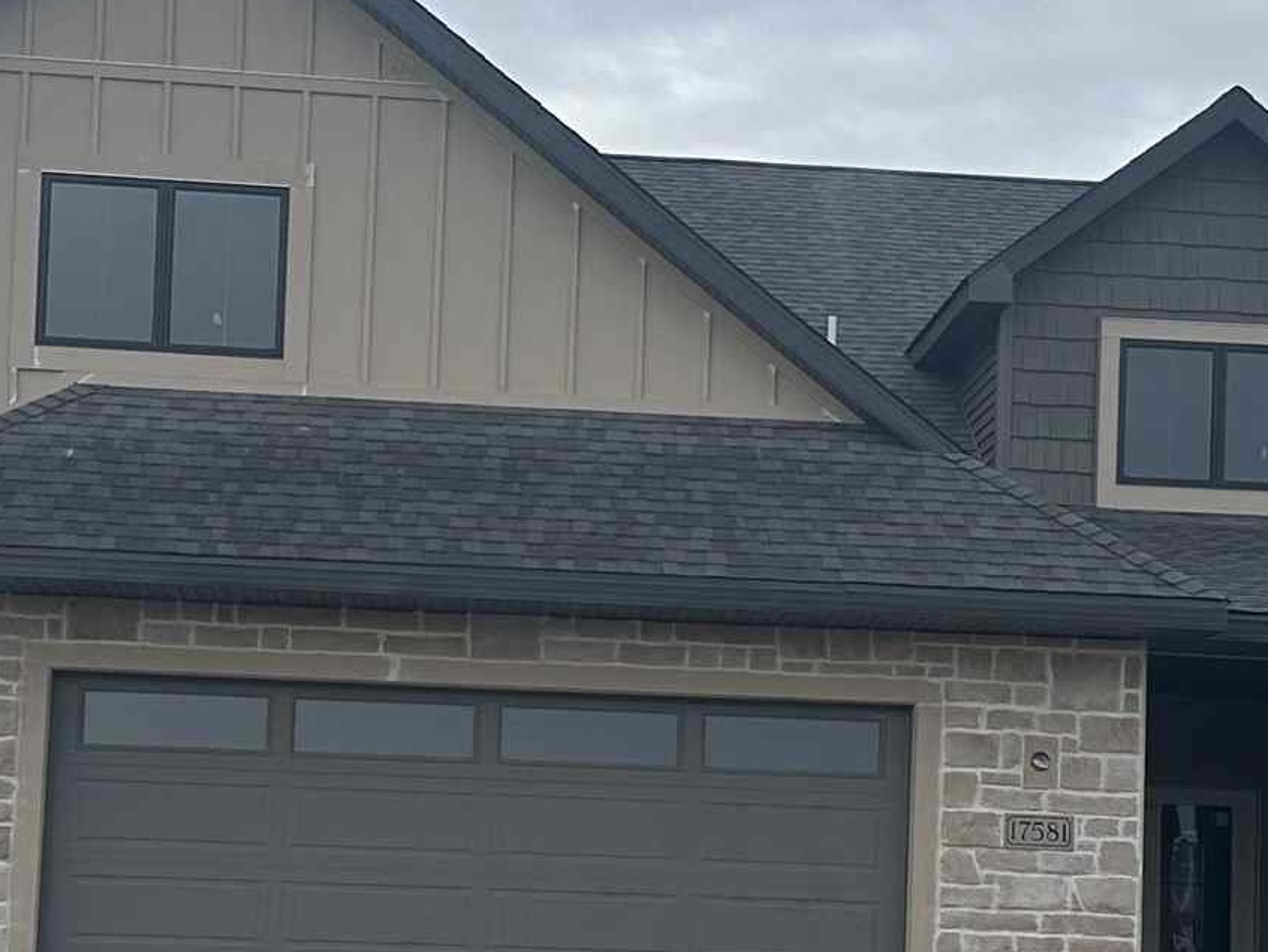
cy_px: 657
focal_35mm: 87
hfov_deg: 22.5
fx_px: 3188
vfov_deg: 16.9
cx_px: 737
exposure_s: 1/1241
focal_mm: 6.86
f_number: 1.78
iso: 80
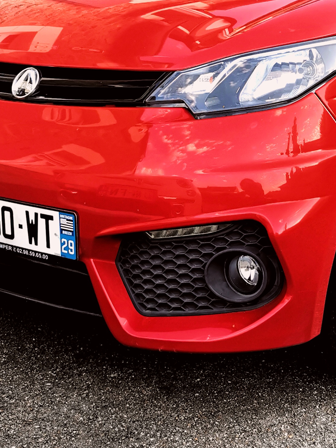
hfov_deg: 22.0
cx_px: 262
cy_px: 99
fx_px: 854
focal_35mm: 66
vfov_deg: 28.8
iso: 50
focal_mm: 5.56
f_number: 1.6
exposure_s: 1/122
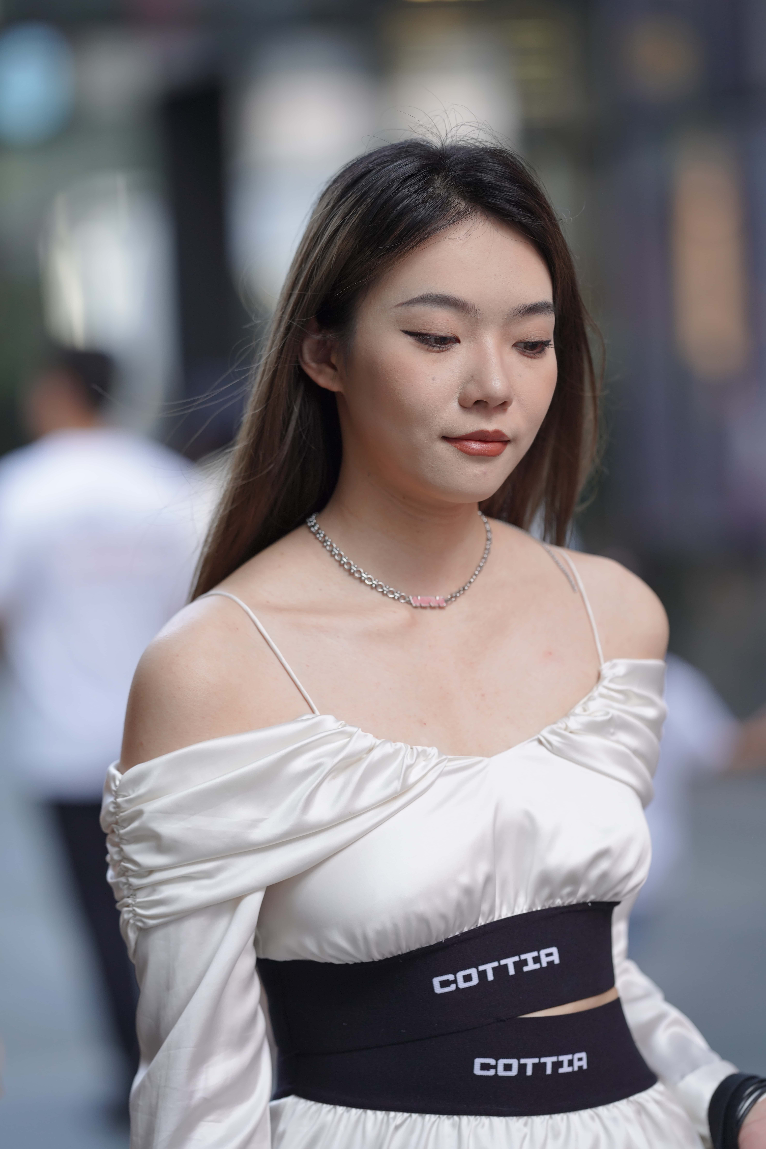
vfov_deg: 15.2
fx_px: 4308
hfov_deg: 10.2
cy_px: 574
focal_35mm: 135
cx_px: 383
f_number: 2.2
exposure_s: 1/500
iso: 500
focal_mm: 135
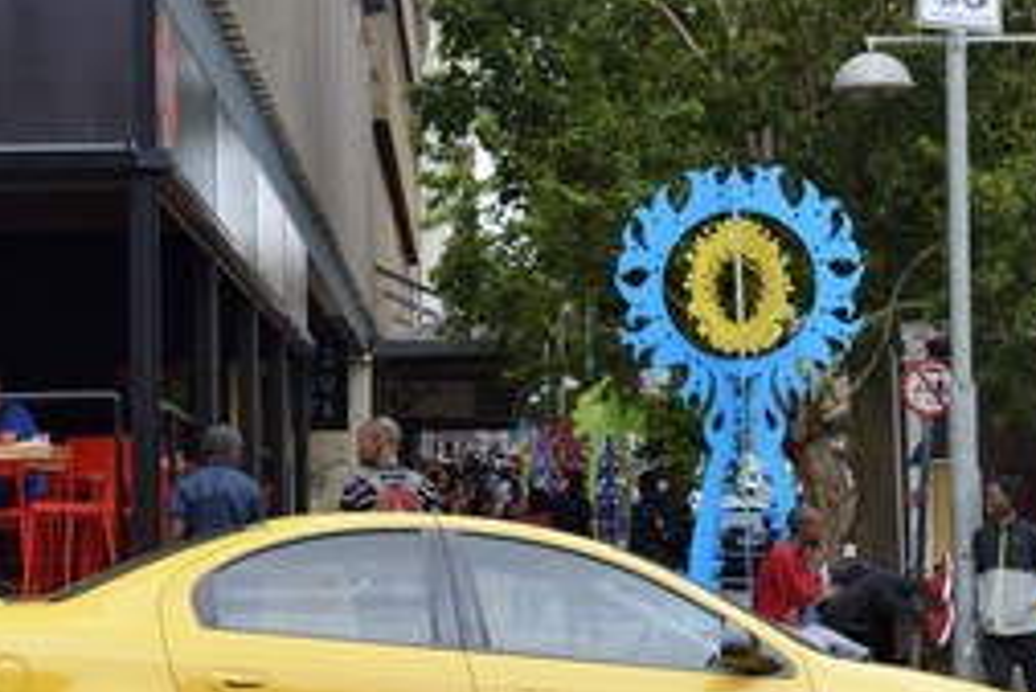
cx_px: 516
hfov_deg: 17.6
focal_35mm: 116
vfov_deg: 11.8
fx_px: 3340
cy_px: 459
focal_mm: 70
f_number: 7.1
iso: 400
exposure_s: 1/500
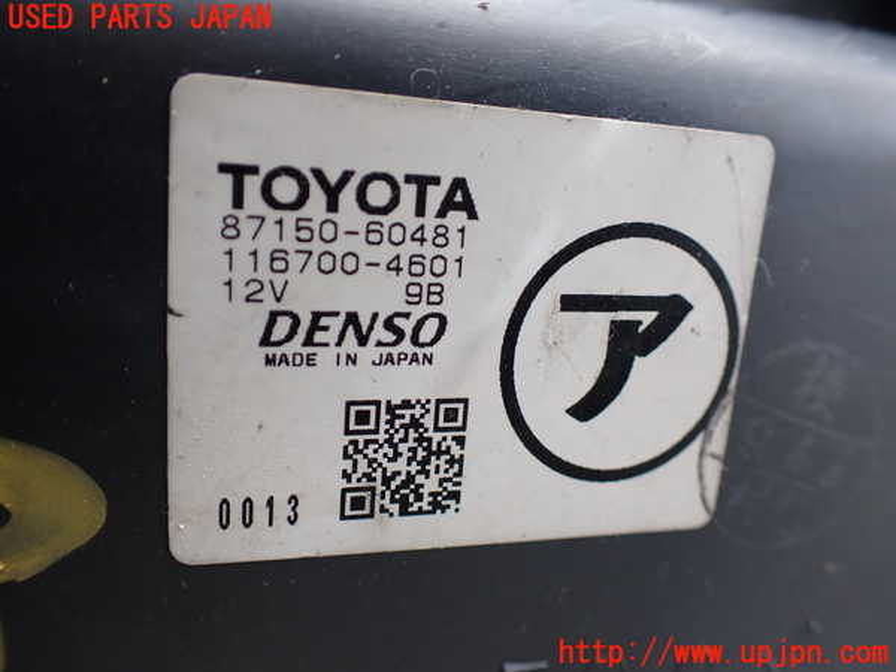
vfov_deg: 46.8
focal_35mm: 30
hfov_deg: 60.0
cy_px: 336
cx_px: 448
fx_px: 777
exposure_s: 1/200
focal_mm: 5.4
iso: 100
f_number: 2.3
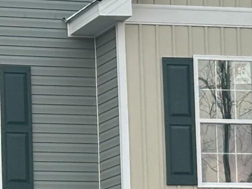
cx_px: 238
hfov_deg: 6.7
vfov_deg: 5.0
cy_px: 302
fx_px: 2139
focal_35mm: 294
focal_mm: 6.86
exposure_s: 1/86
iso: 80
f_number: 1.78
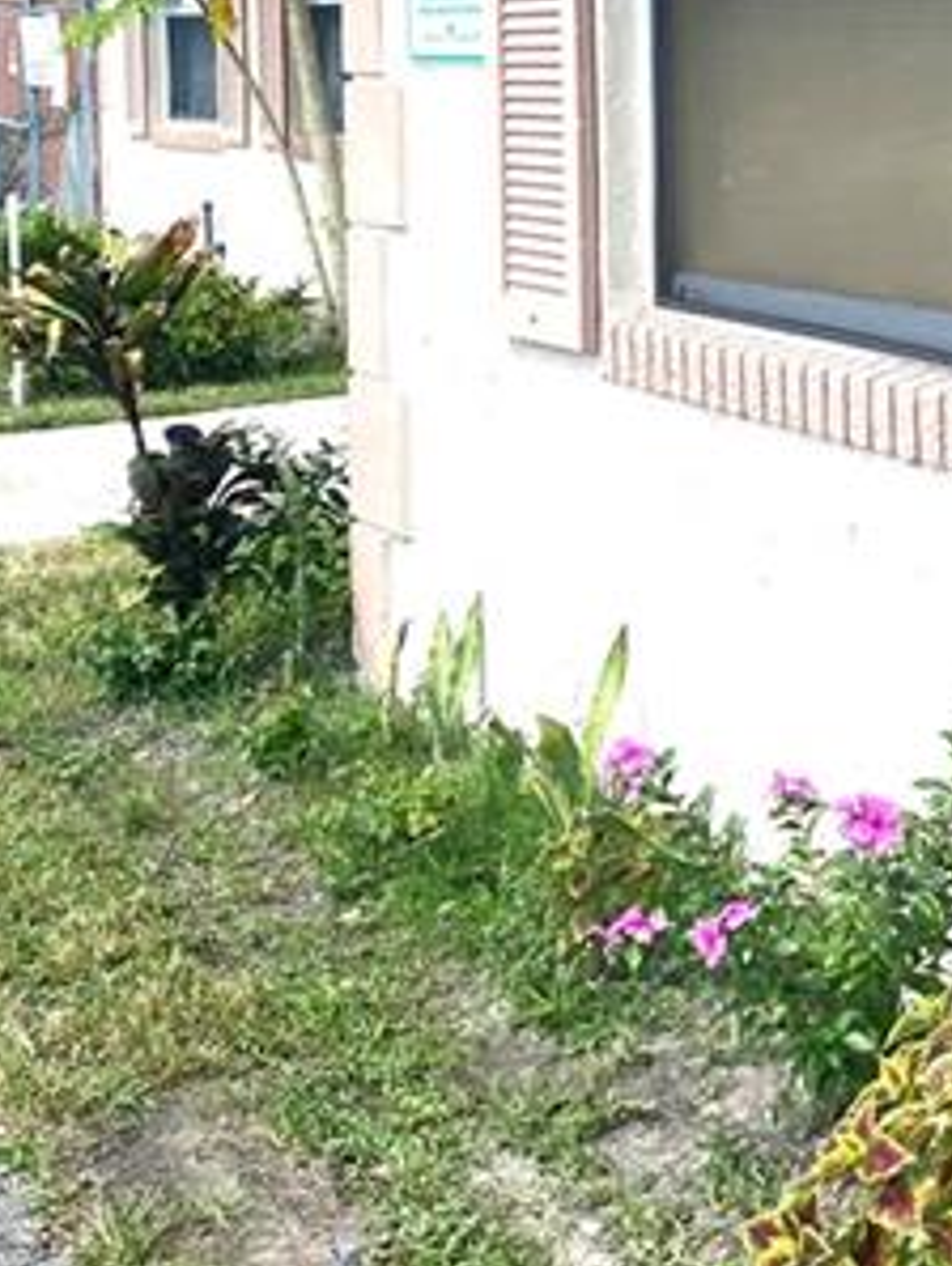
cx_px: 778
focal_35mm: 67
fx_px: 2453
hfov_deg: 21.7
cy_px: 183
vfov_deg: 28.1
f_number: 1.8
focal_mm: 4.25
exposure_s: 1/2028
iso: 32
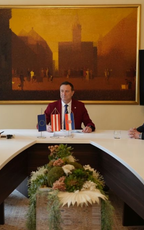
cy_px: 115
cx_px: 46
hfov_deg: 19.6
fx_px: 414
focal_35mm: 66
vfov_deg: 31.1
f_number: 4
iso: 2500
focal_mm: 43
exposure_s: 1/160
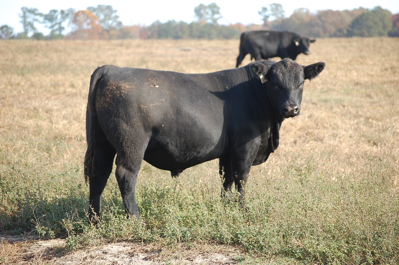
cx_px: 200
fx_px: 1744
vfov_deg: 8.7
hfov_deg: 13.1
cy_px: 132
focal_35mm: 158
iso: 400
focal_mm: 105
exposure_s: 1/320
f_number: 4.8
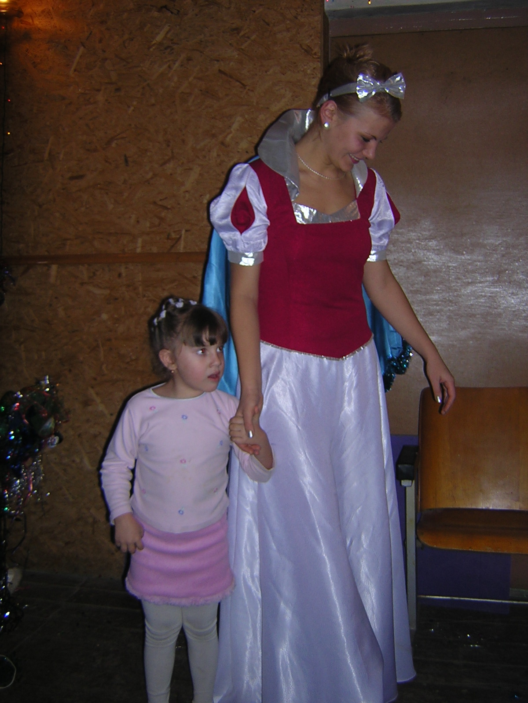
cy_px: 352
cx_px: 264
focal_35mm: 36
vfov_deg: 51.4
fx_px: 732
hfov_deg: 39.7
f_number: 2.6
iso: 100
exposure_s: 1/60.1
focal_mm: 4.7
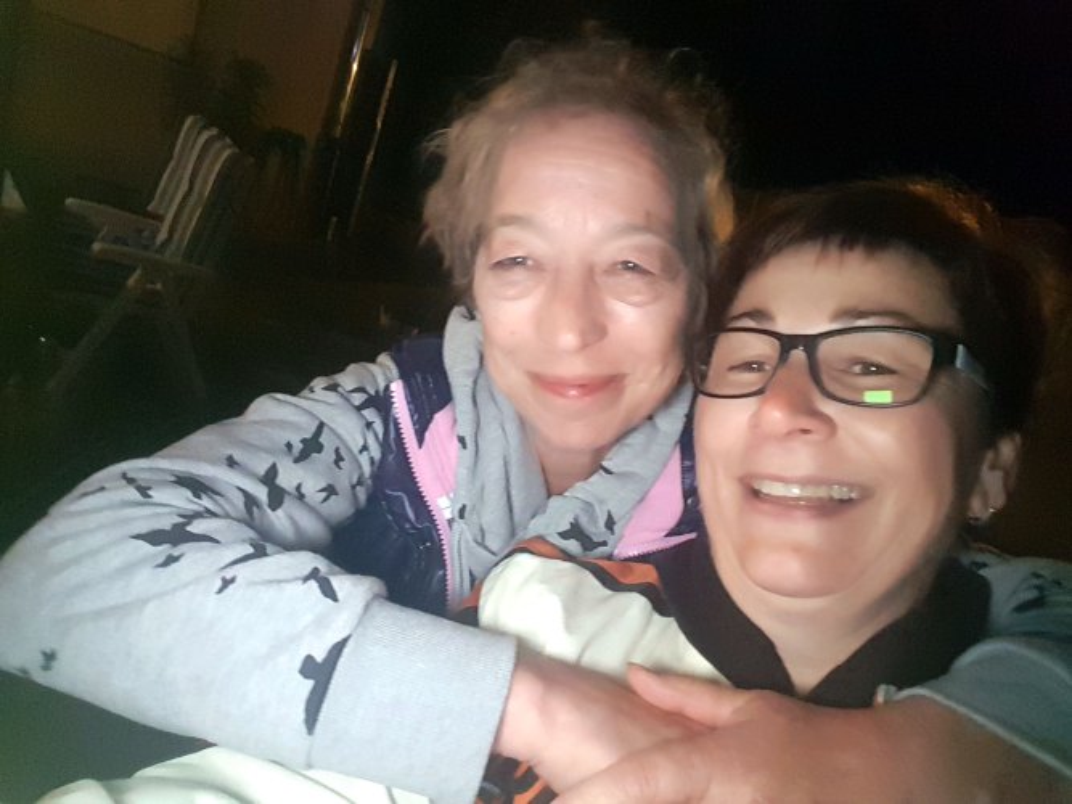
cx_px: 536
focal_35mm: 21
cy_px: 402
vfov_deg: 63.4
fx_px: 650
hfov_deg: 79.0
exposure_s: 1/12
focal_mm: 2.1
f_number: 1.7
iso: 500
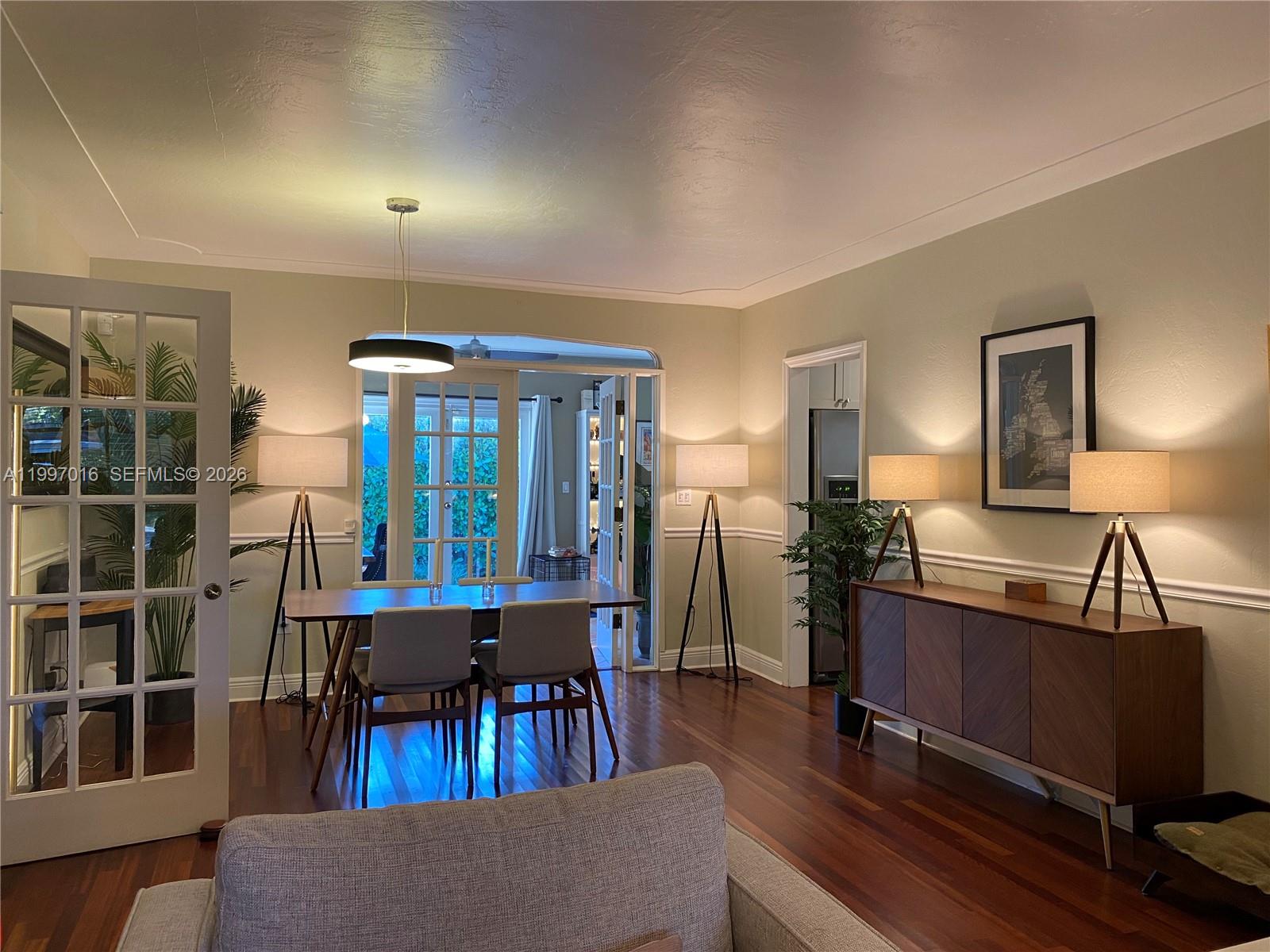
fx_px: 954
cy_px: 476
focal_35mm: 26
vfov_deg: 53.1
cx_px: 635
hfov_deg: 67.3
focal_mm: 4.25
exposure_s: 1/60
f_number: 1.8
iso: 100
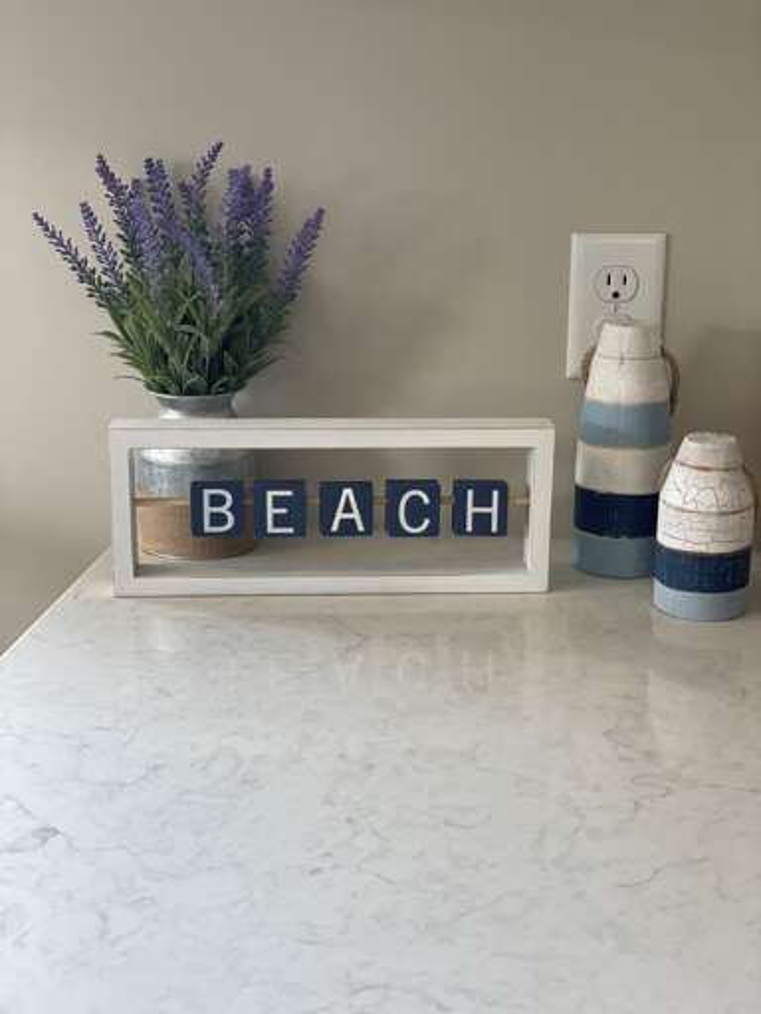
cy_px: 507
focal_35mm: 52
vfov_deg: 36.8
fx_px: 1524
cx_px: 380
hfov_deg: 28.0
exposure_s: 1/120
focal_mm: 6
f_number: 2
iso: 125
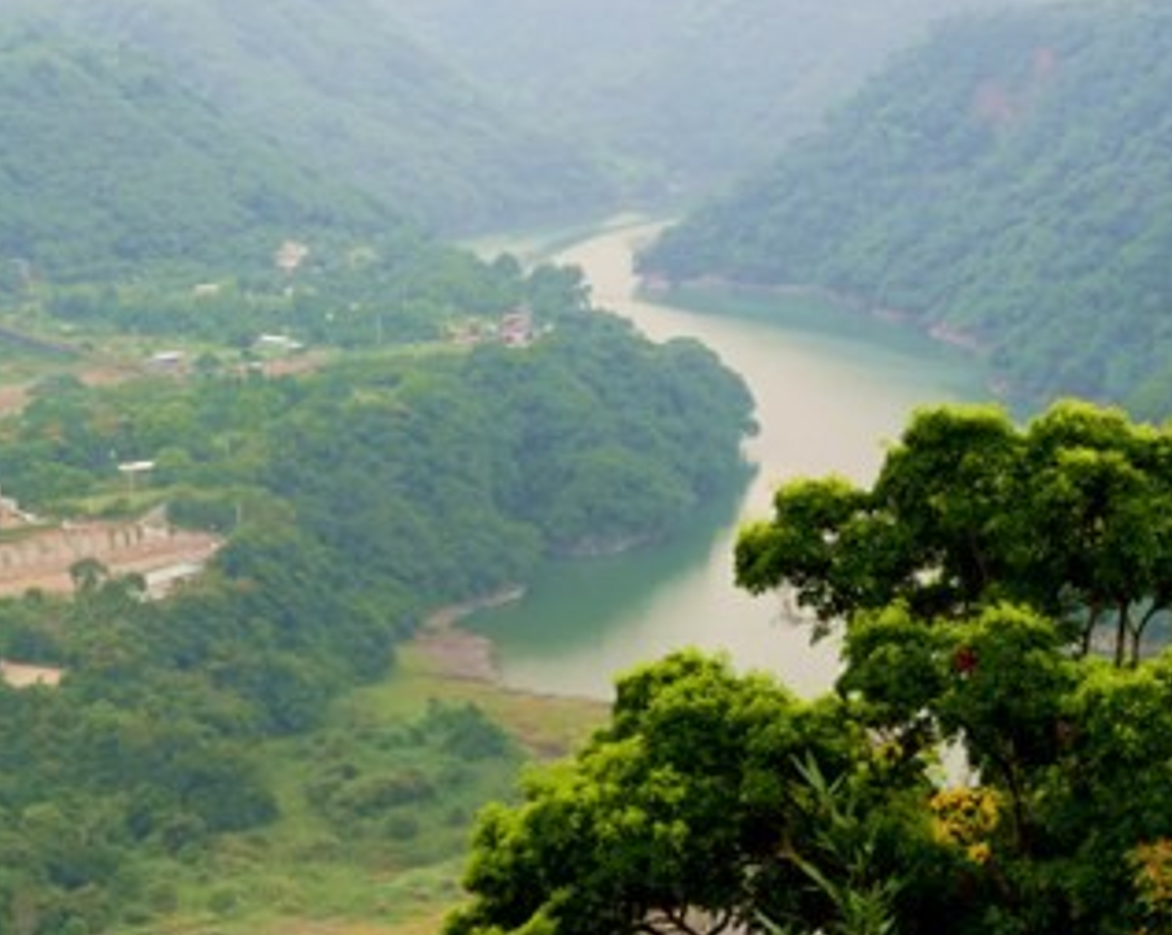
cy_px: 525
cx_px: 340
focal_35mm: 111
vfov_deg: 13.9
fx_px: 3847
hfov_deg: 17.3
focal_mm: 30
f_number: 9
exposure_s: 1/125
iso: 400
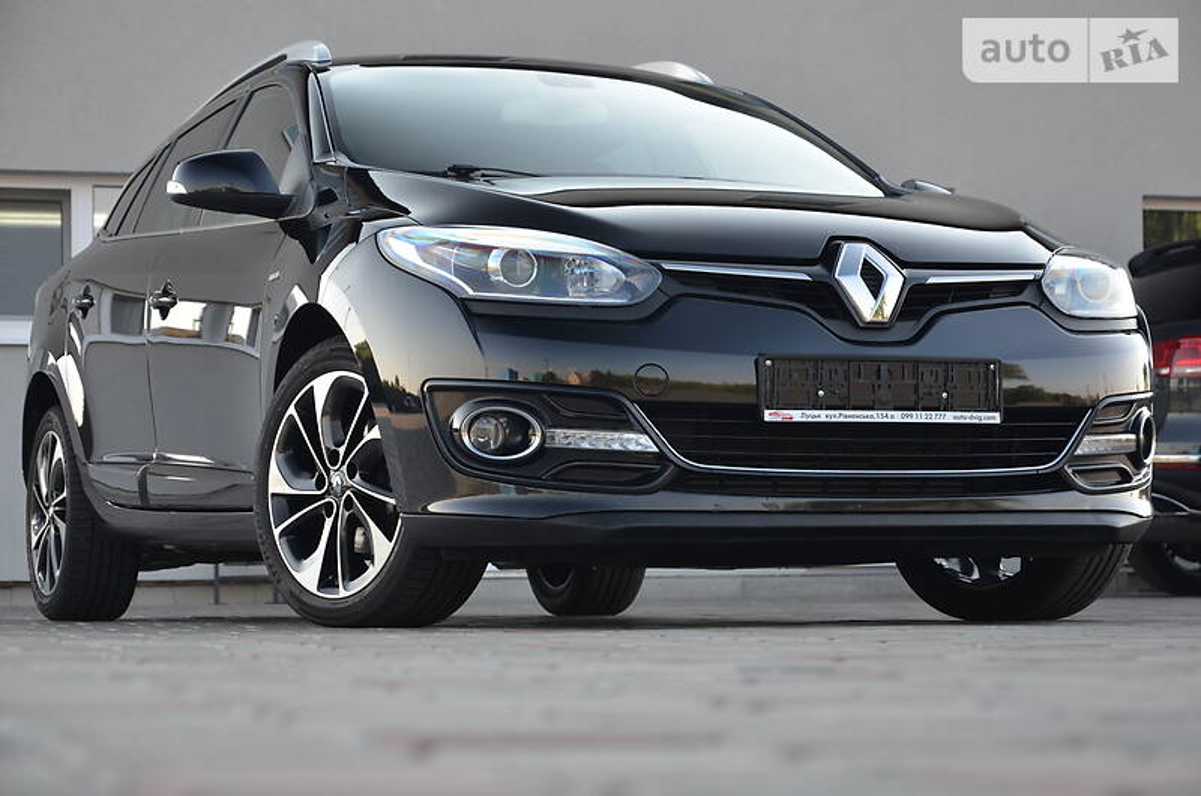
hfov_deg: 22.0
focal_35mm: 93
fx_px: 3096
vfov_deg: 14.6
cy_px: 398
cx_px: 600
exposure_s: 1/125
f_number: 5.6
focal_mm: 62
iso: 400
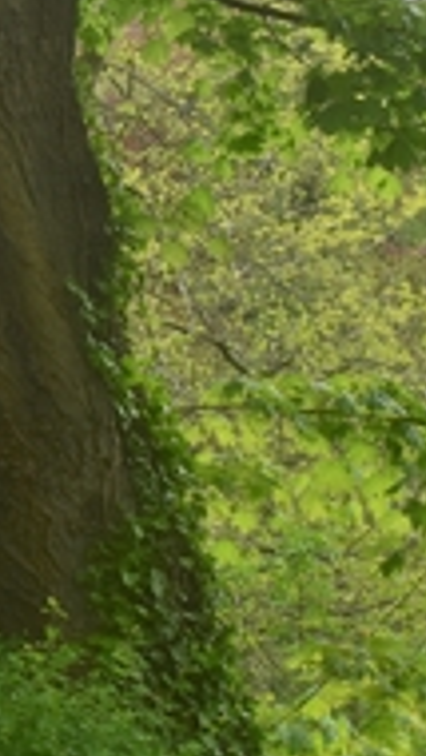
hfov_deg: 11.4
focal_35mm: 99
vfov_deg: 21.6
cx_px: -330
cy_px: 342
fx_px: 1986
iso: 220
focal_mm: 20
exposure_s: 1/60
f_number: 10
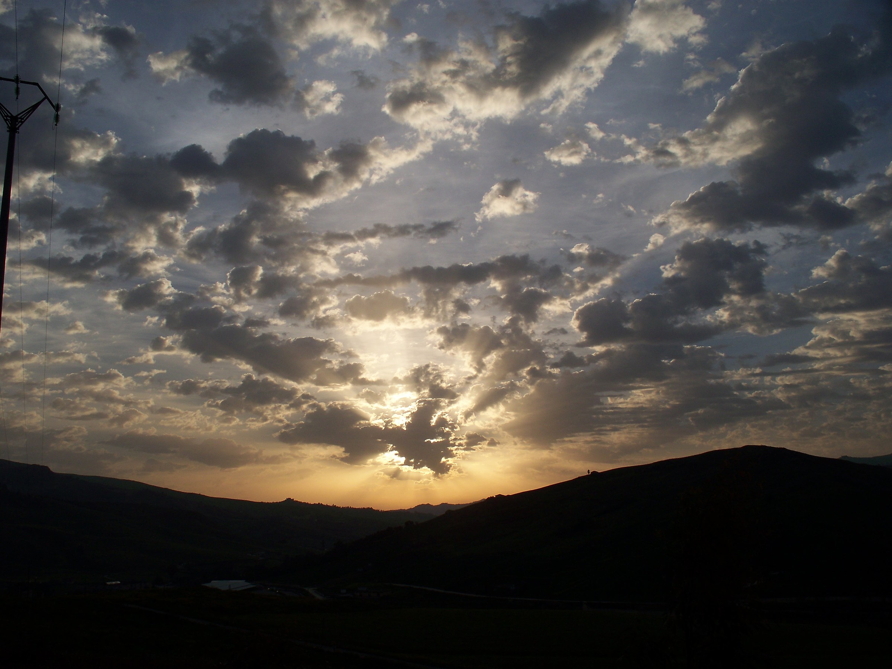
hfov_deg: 51.4
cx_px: 446
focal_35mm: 36
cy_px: 334
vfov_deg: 39.7
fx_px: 928
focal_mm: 7.54
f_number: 5
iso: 64
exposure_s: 1/1000
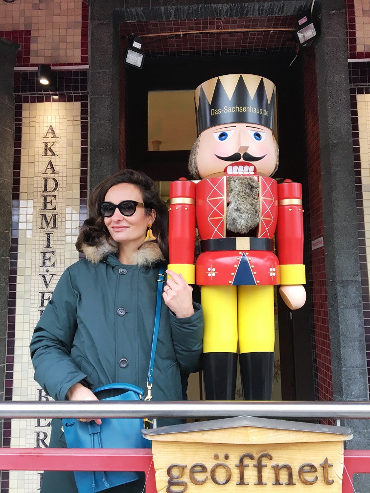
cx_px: 185
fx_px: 413
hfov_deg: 48.2
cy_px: 246
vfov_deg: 61.7
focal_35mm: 29
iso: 32
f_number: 2.2
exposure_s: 1/33
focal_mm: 4.15
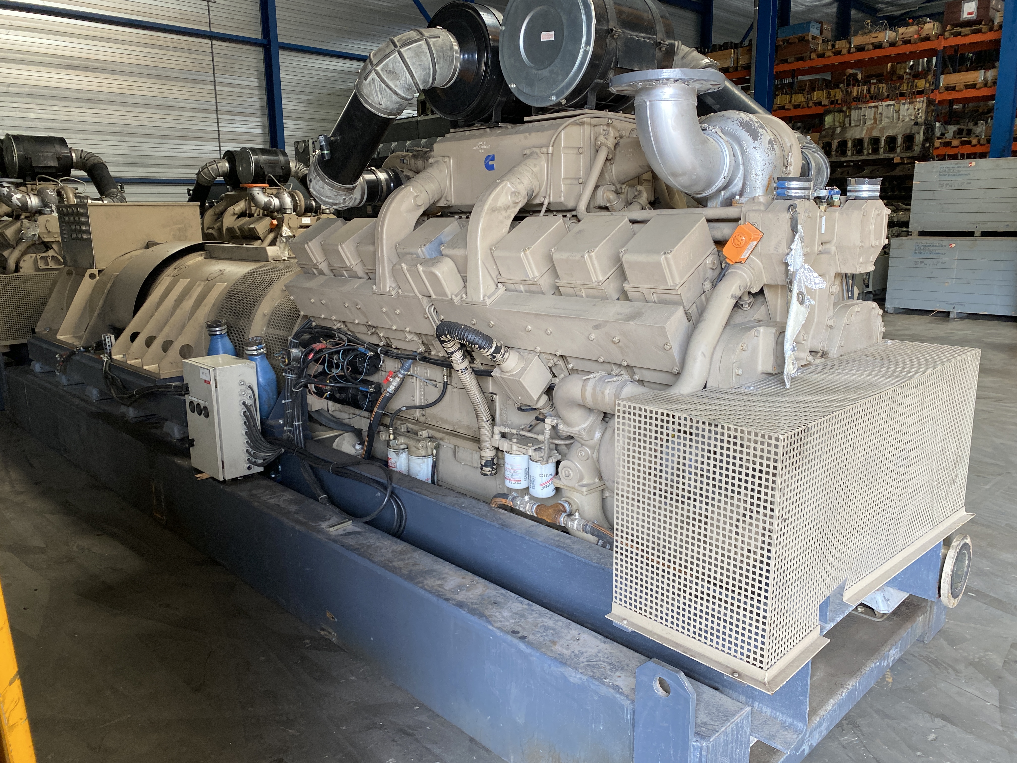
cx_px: 508
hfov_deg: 67.3
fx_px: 764
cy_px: 382
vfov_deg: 53.1
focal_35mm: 26
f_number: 1.8
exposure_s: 1/121
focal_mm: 4.25
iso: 100
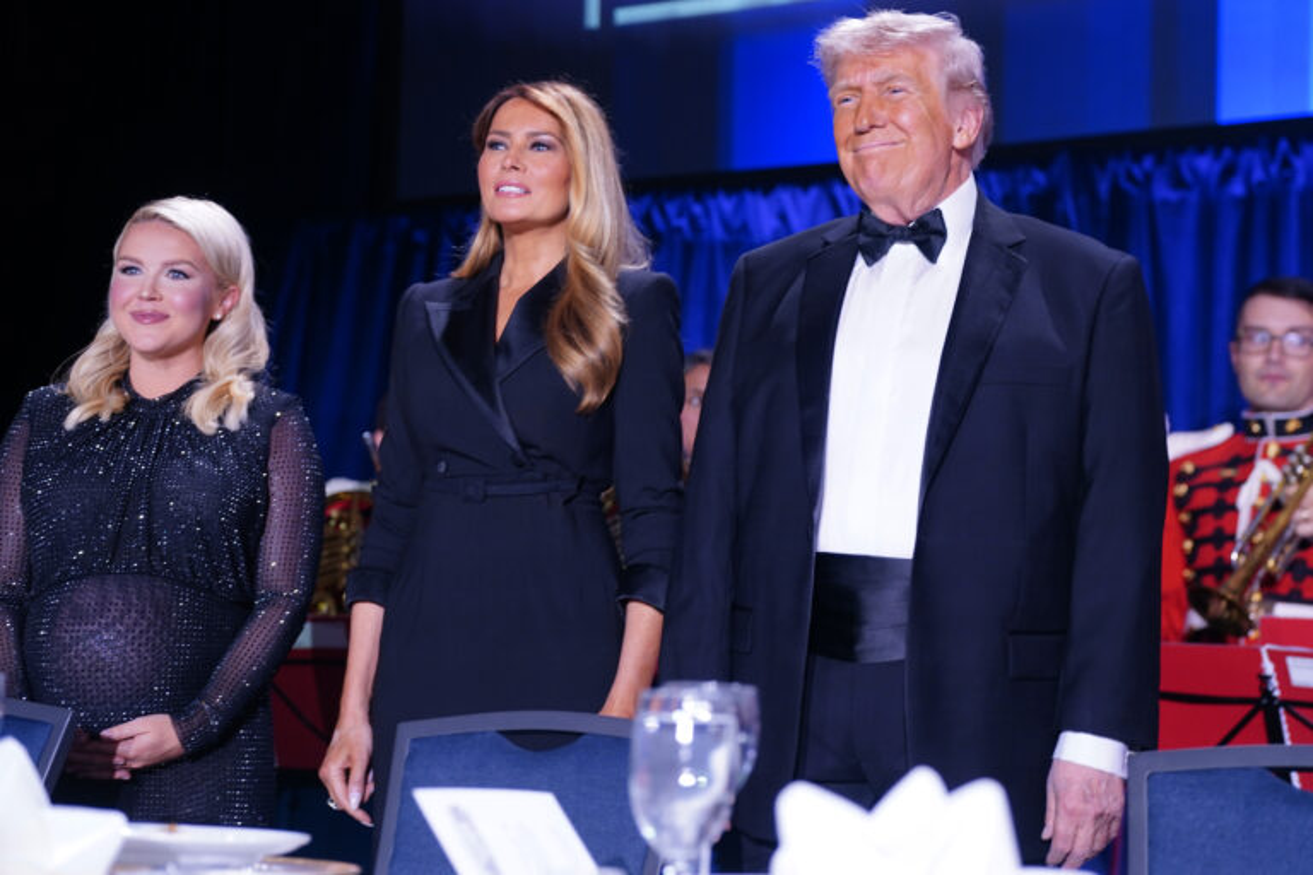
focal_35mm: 50
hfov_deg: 39.6
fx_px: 1823
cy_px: 438
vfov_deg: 27.0
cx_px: 656
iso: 800
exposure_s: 1/250
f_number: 2
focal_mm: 50
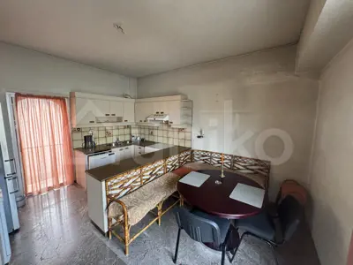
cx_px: 176
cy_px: 132
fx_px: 143
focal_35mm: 14
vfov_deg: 85.7
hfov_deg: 102.1
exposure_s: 1/93
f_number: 2.2
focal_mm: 2.22
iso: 320
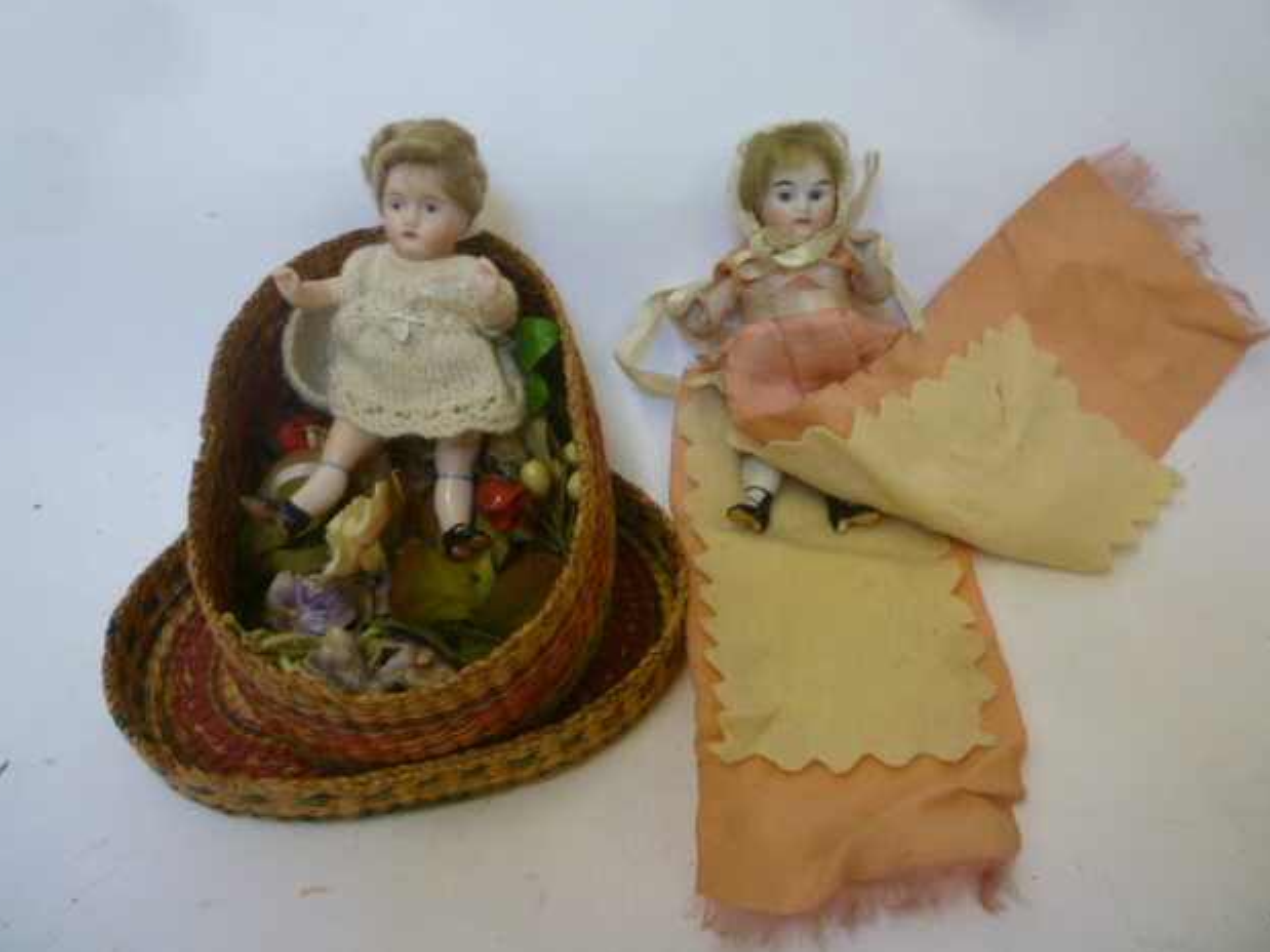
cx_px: 622
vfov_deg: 46.8
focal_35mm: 30
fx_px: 1100
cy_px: 472
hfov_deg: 60.0
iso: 200
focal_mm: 5.2
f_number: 3.3
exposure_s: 1/30
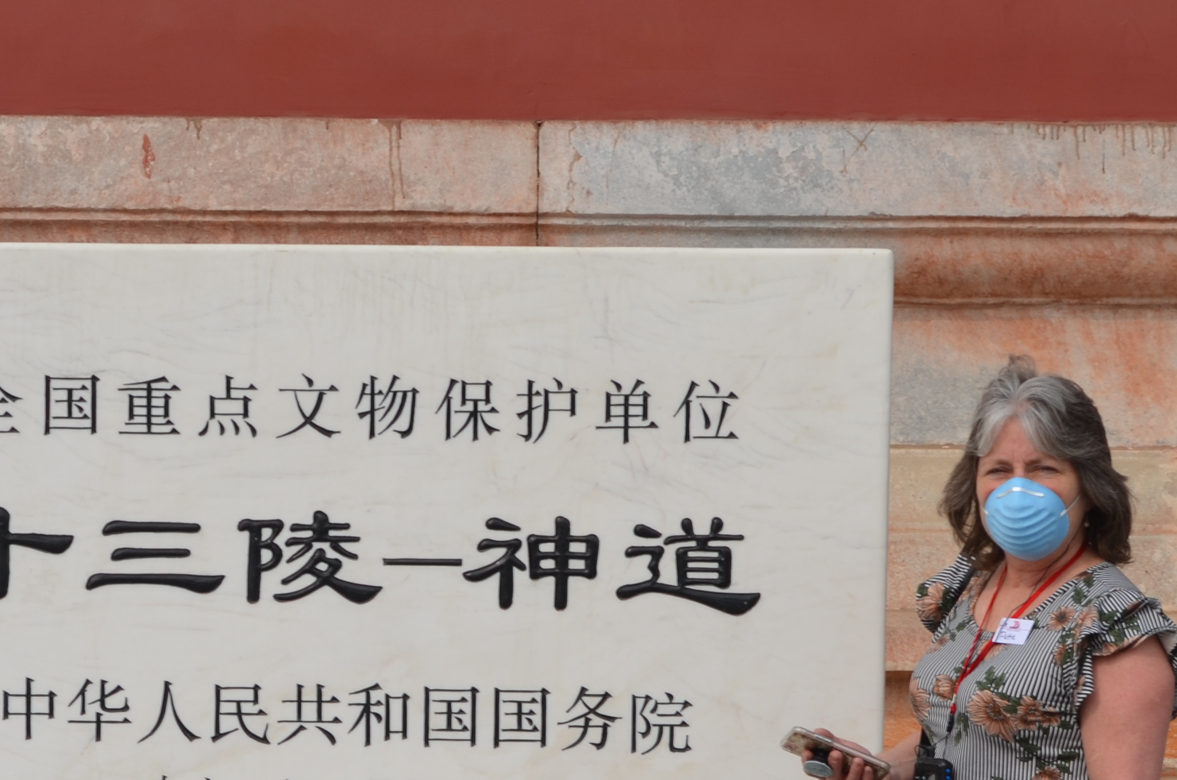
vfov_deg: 6.9
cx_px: 333
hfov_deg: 10.4
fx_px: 6467
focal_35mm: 198
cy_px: 878
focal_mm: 55
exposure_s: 1/320
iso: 100
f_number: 9
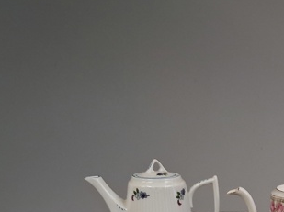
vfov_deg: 19.4
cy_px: 271
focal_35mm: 70
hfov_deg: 25.6
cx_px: 318
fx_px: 574
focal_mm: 4
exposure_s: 1/100
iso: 320
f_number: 1.8
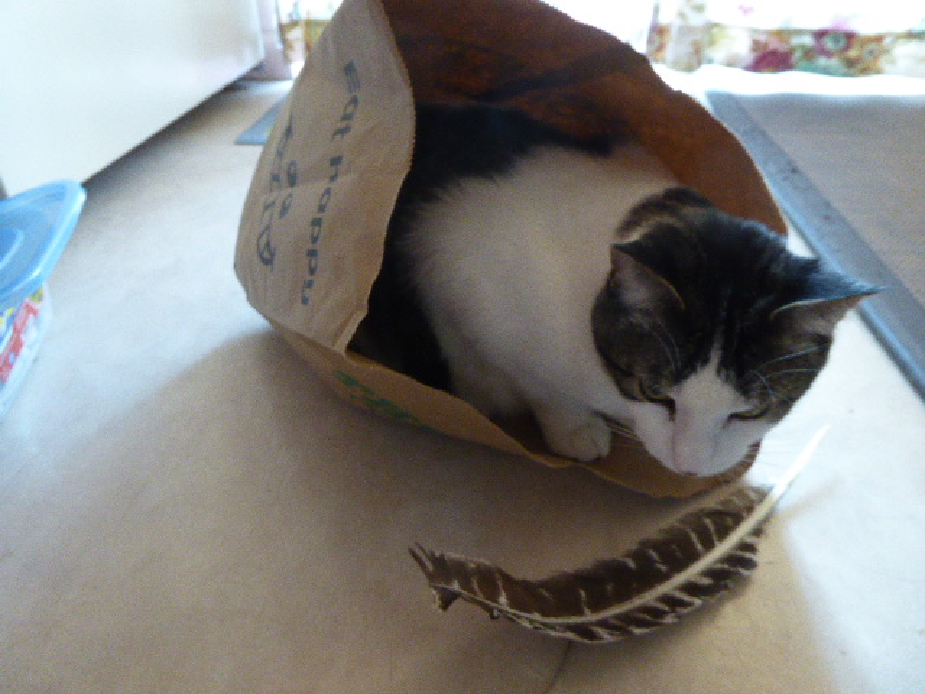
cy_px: 347
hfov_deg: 71.6
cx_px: 462
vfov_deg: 56.8
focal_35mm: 24
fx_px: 641
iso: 800
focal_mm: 4.3
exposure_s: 1/20
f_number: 3.3
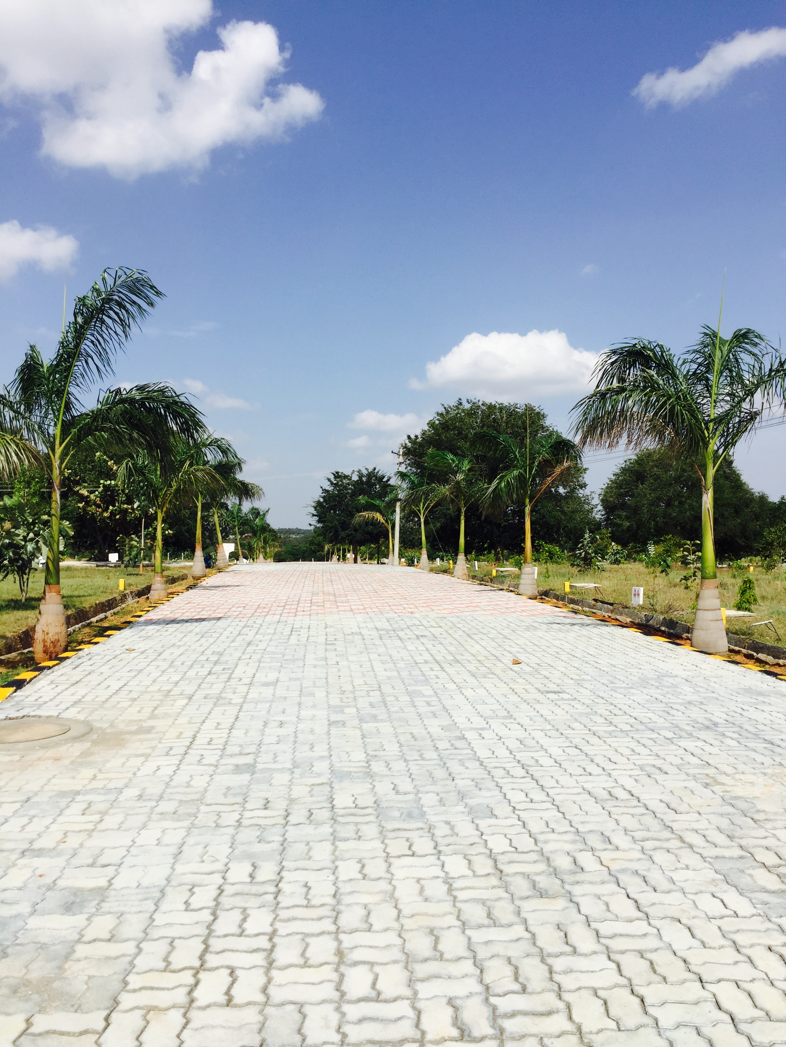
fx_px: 878
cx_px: 393
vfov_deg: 61.7
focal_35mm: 29
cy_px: 524
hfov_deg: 48.2
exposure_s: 1/3300
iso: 32
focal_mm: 4.15
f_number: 2.2
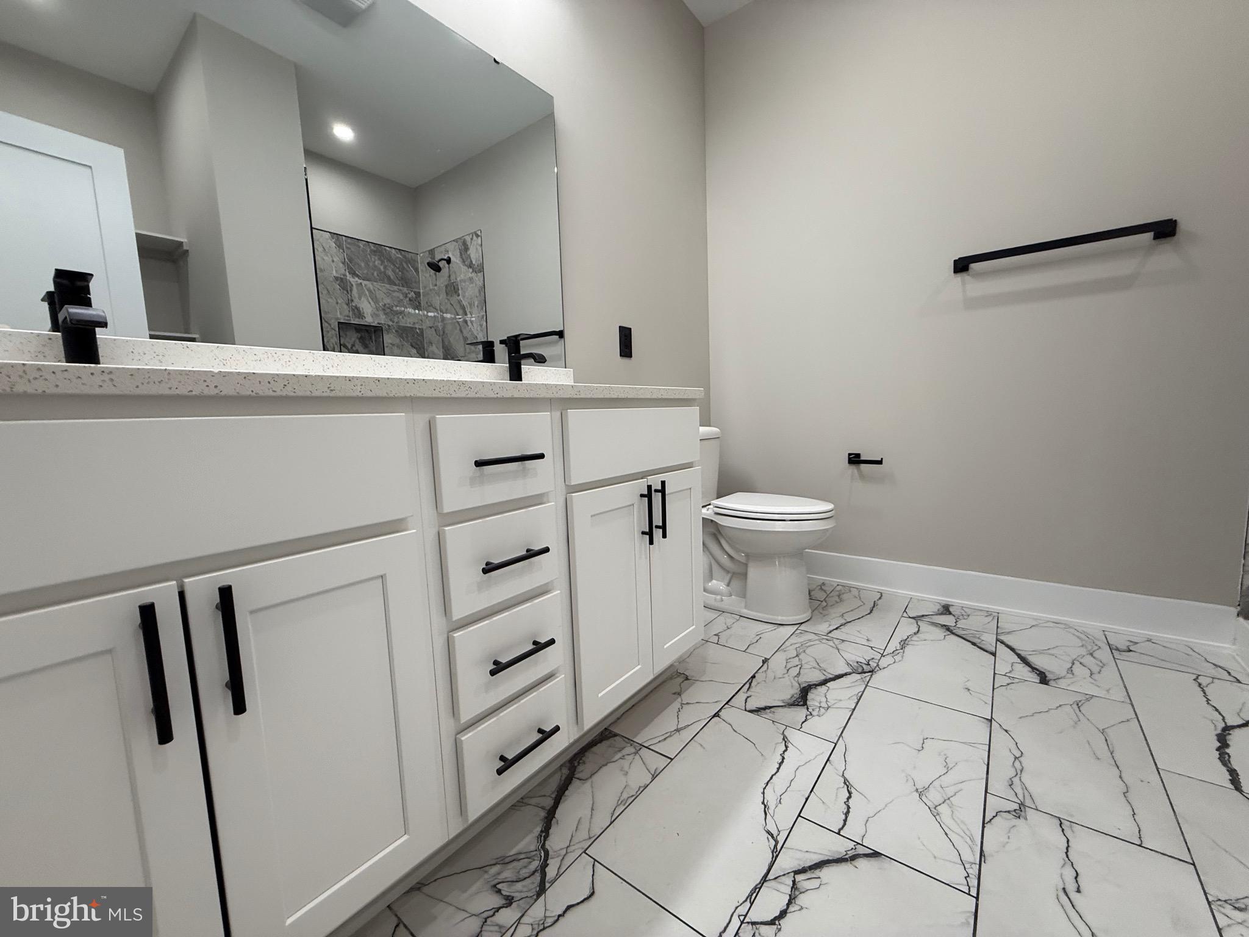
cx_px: 624
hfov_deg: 102.1
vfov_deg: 85.7
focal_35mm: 14
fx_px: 505
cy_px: 468
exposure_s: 1/120
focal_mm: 2.22
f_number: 2.2
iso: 125
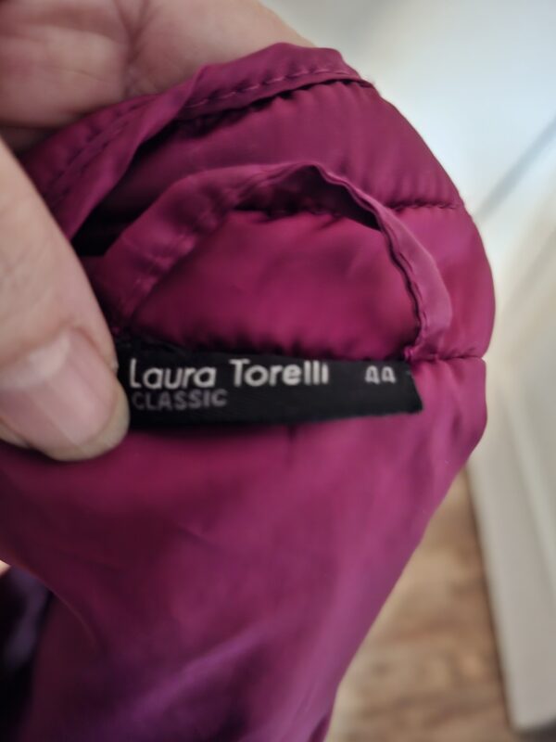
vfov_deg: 73.9
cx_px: 278
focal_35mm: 23
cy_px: 371
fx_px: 493
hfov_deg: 58.9
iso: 1250
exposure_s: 1/15
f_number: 1.8
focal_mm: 5.54
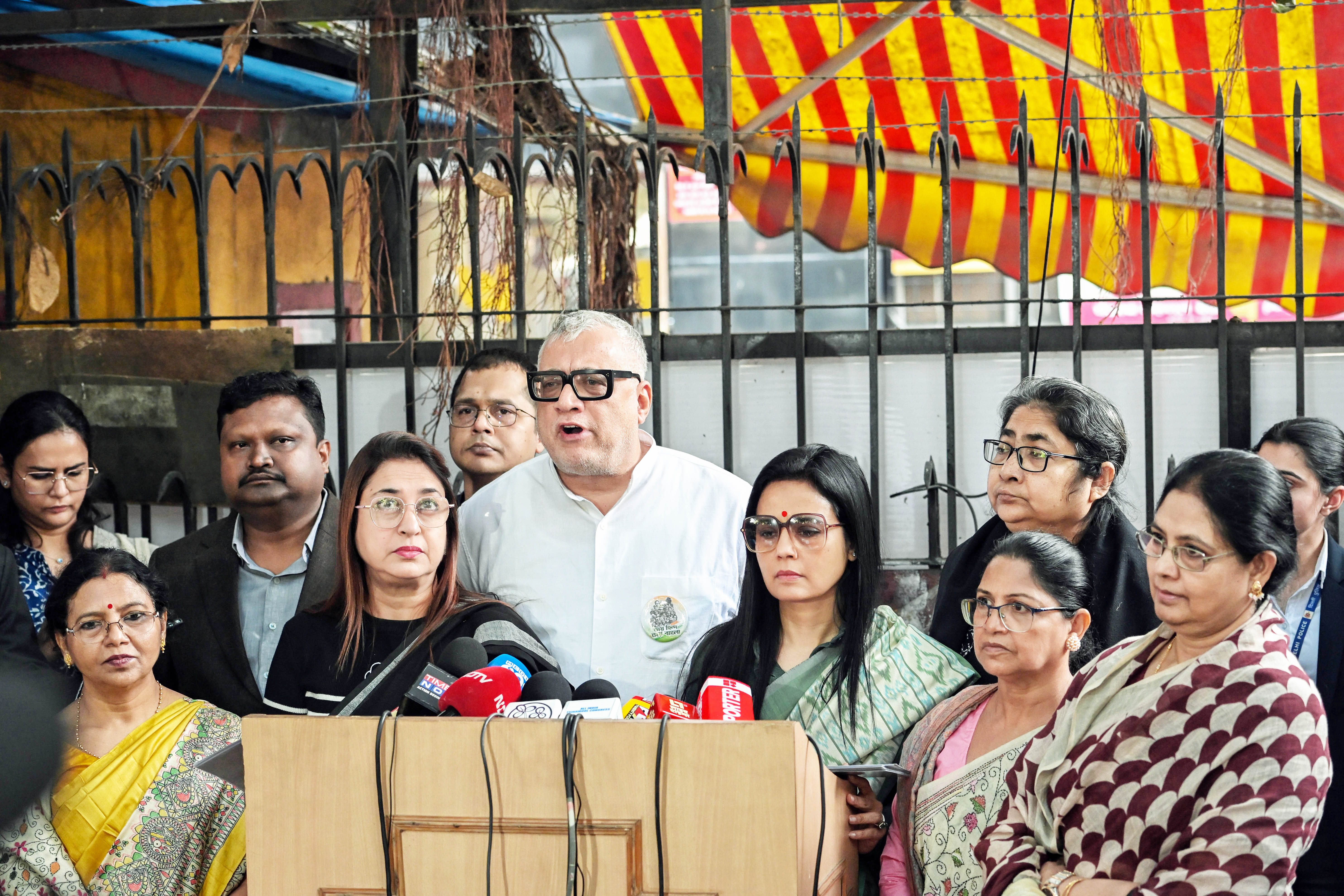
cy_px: 448
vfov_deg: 19.5
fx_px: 2613
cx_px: 672
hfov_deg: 28.8
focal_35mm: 70
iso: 2500
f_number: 4.5
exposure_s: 1/250
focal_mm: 70
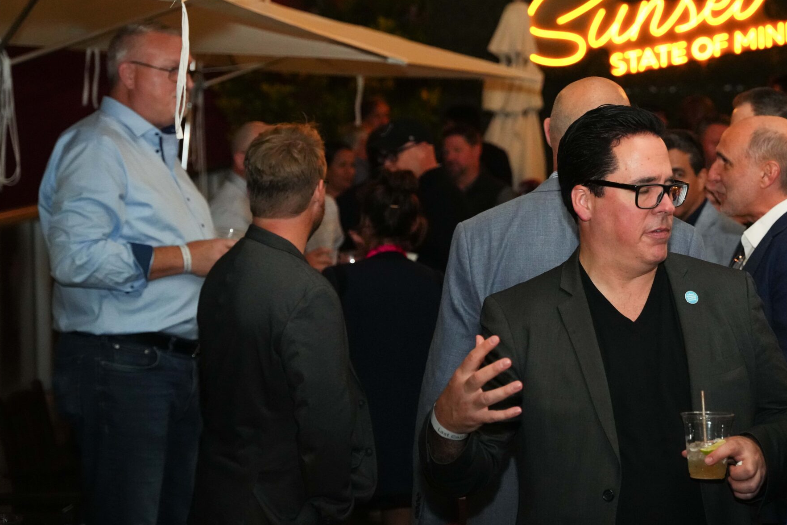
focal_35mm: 90
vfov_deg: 15.2
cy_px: 165
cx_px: 558
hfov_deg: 22.5
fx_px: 1967
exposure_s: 1/160
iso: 5000
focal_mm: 62
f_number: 3.5
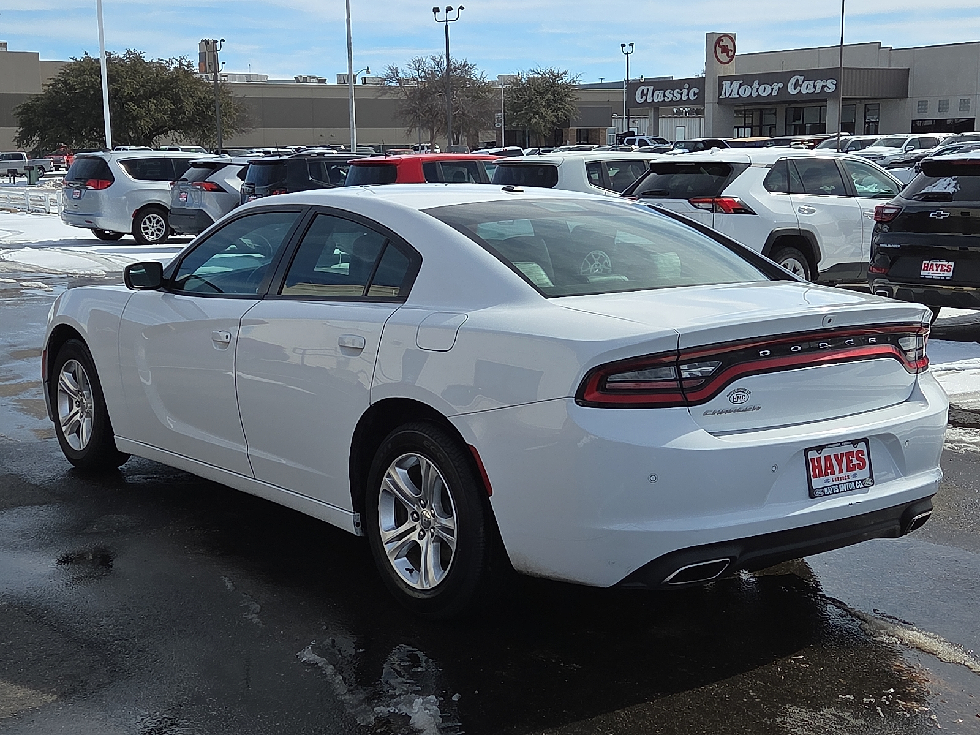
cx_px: 490
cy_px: 368
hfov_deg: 38.2
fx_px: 1416
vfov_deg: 29.1
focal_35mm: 50
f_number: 1.8
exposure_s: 1/10000
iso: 77
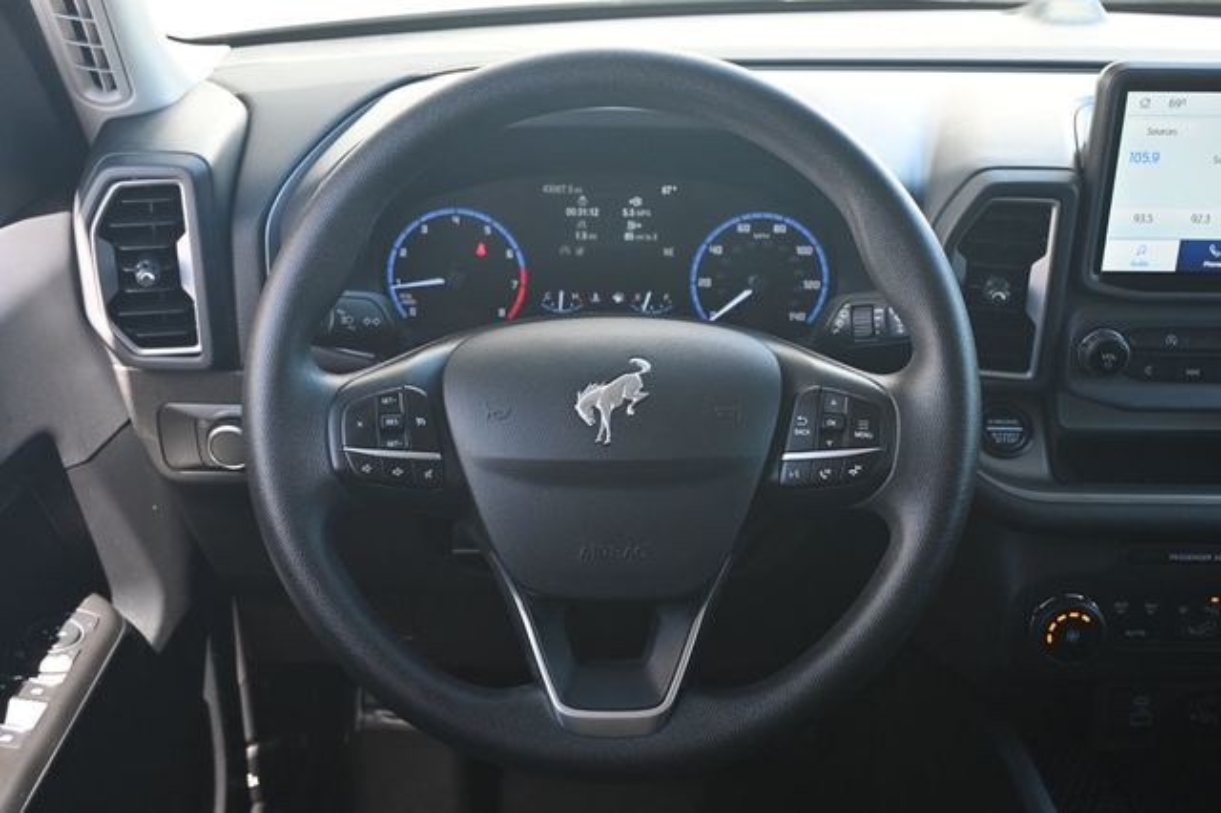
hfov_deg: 49.6
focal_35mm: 39
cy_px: 406
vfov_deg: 34.2
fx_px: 1322
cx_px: 610
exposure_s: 1/125
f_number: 4.5
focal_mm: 26
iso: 500
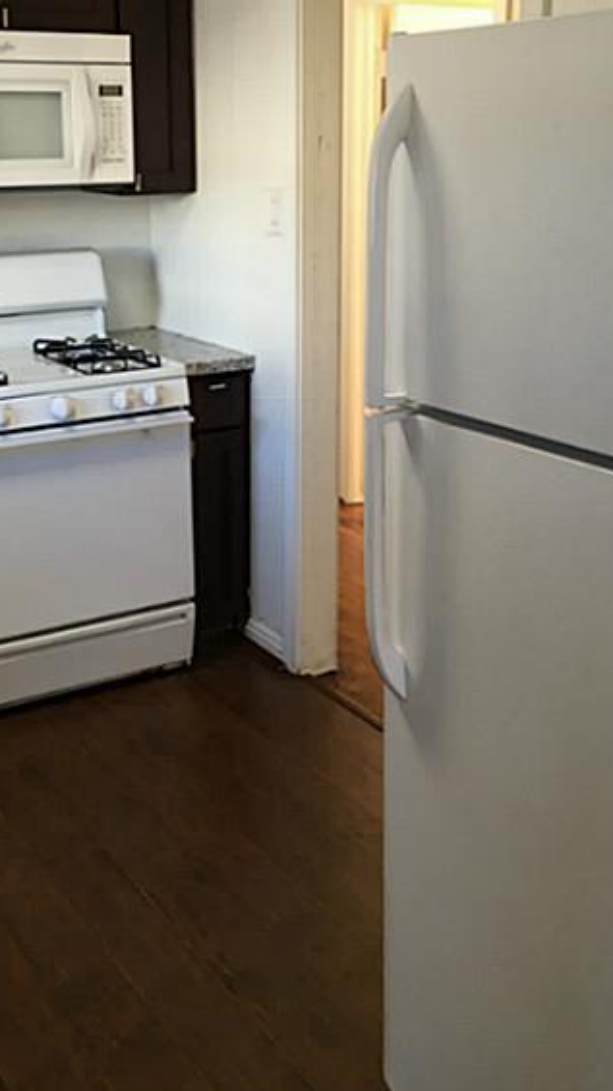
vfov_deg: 46.9
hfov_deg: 27.6
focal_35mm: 43
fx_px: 1243
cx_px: 240
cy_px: 398
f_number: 2.2
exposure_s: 1/30
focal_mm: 4.15
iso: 50
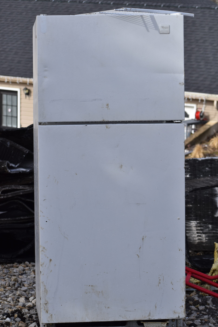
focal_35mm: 111
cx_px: 111
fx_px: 1008
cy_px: 168
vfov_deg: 18.4
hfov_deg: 12.3
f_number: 6.3
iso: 400
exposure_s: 1/1600
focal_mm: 70
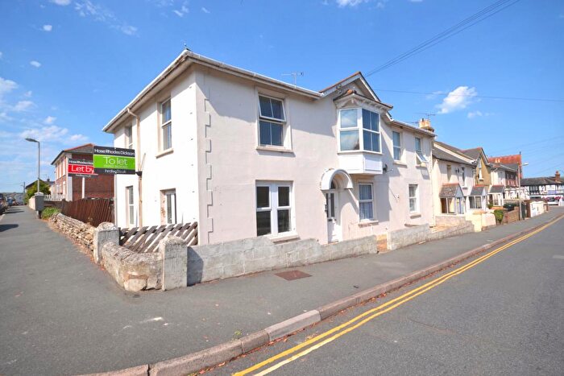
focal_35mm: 15
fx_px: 235
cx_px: 282
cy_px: 188
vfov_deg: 77.4
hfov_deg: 100.4
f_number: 9
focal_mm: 10
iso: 100
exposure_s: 1/320
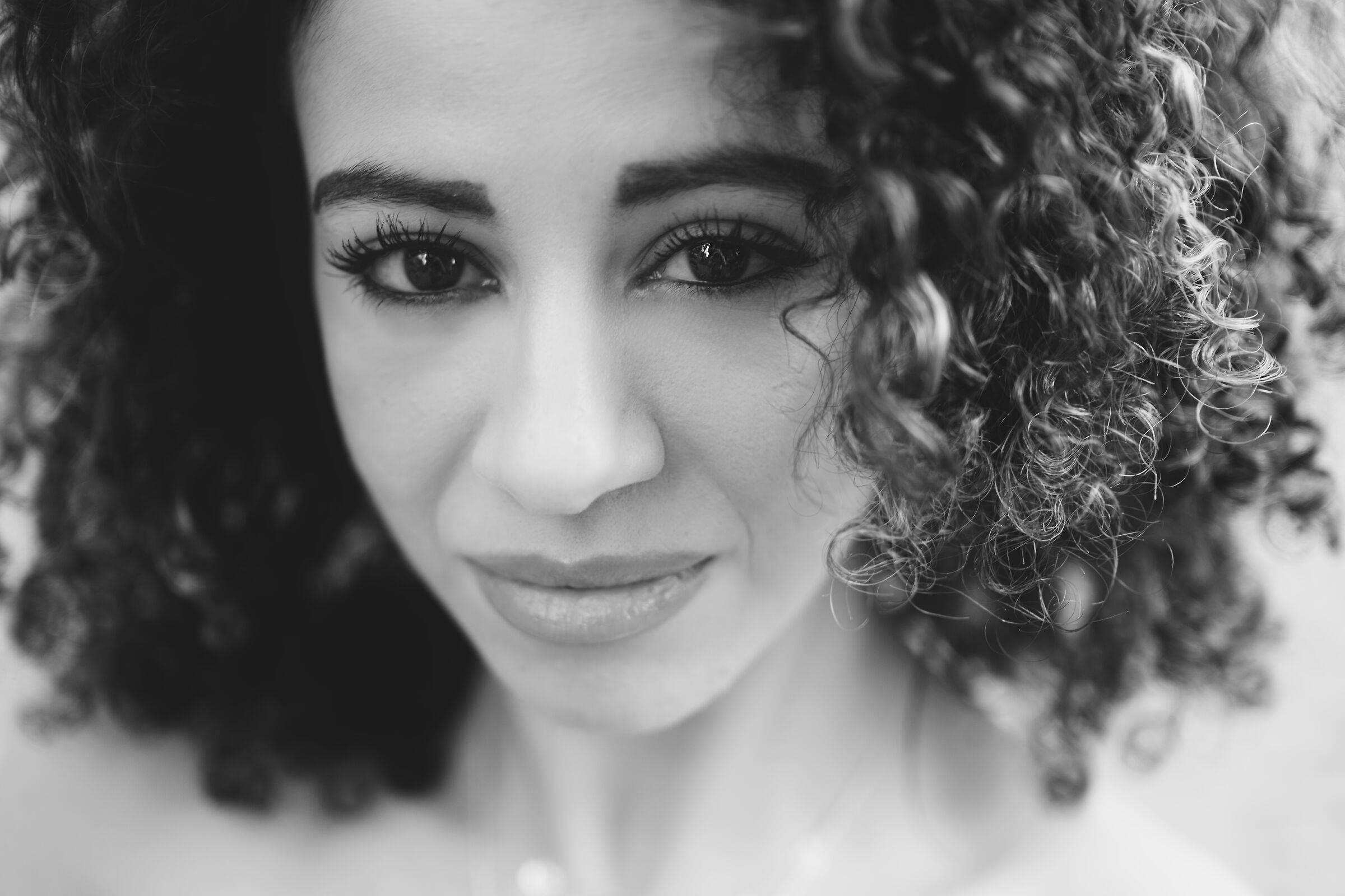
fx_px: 1868
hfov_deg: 39.6
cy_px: 448
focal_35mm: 50
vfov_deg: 27.0
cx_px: 672
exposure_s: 1/160
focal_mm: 33
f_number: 1.4
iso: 125
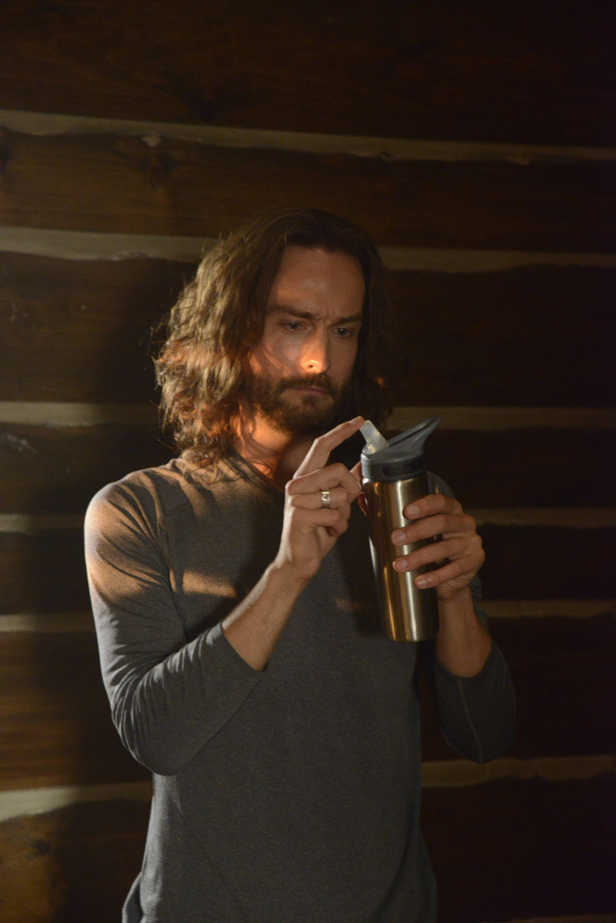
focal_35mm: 85
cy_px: 462
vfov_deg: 23.9
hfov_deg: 16.1
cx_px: 308
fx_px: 2179
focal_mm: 85
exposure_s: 1/60
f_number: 5.6
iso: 5000
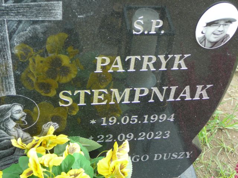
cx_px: 119
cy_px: 89
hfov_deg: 31.7
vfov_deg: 24.0
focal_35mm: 61
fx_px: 419
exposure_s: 1/100
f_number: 3.6
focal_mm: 9.1
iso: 80
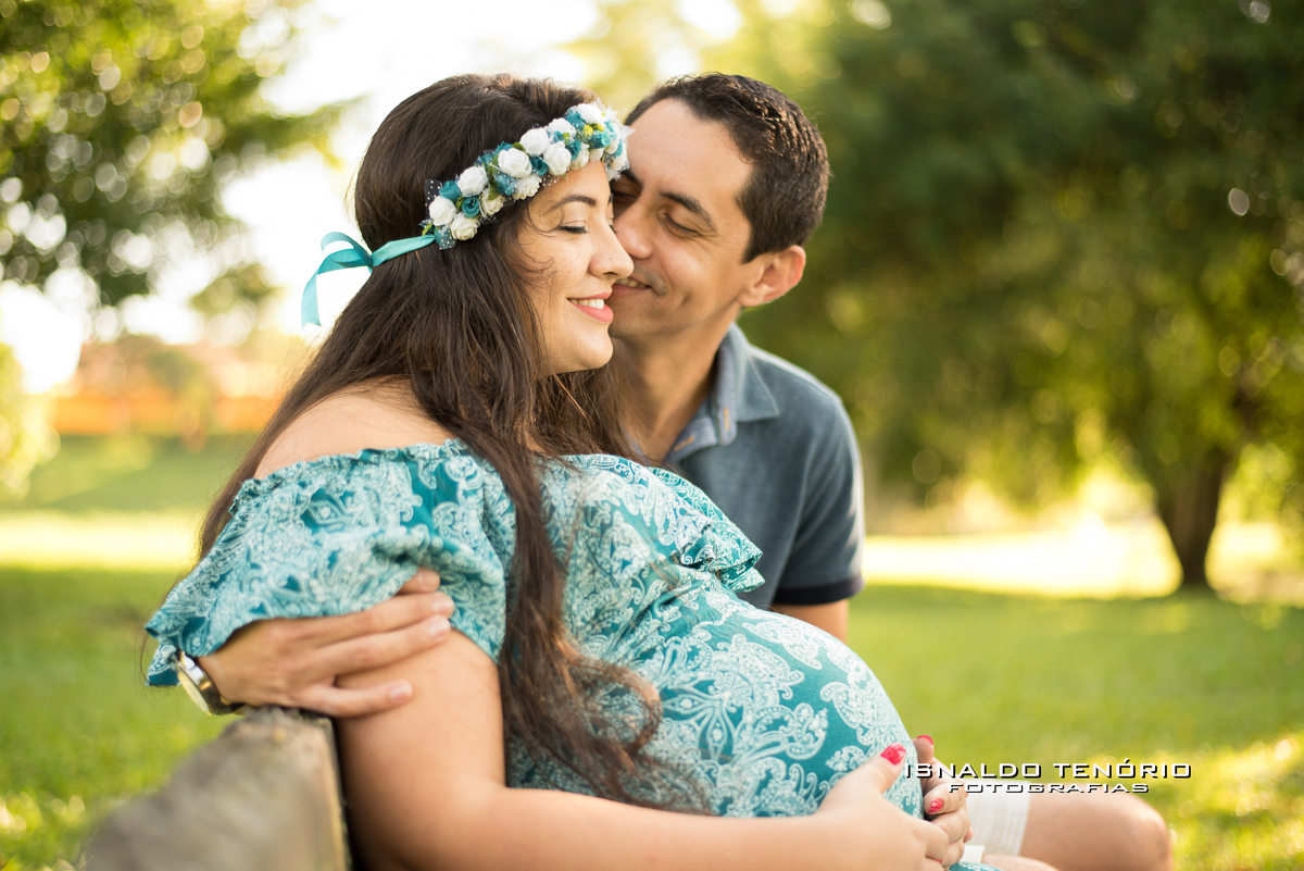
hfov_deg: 39.6
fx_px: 1812
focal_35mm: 50
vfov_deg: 27.0
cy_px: 436
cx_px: 652
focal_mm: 50
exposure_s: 1/400
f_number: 1.8
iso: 280
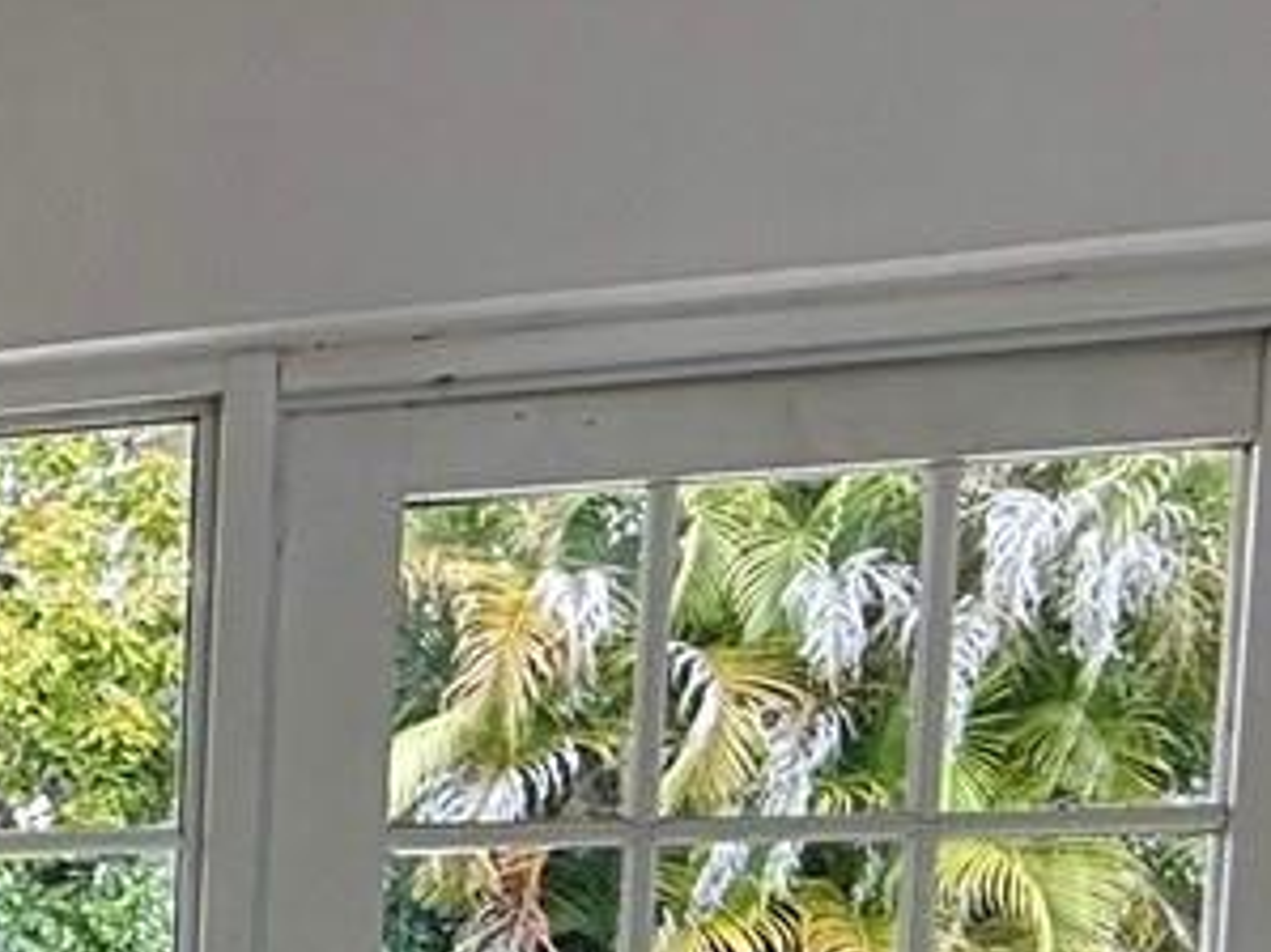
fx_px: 2753
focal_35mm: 75
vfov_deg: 18.4
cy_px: 1207
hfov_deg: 15.5
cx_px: -1696
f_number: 2.2
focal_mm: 2.22
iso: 64
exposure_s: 1/198
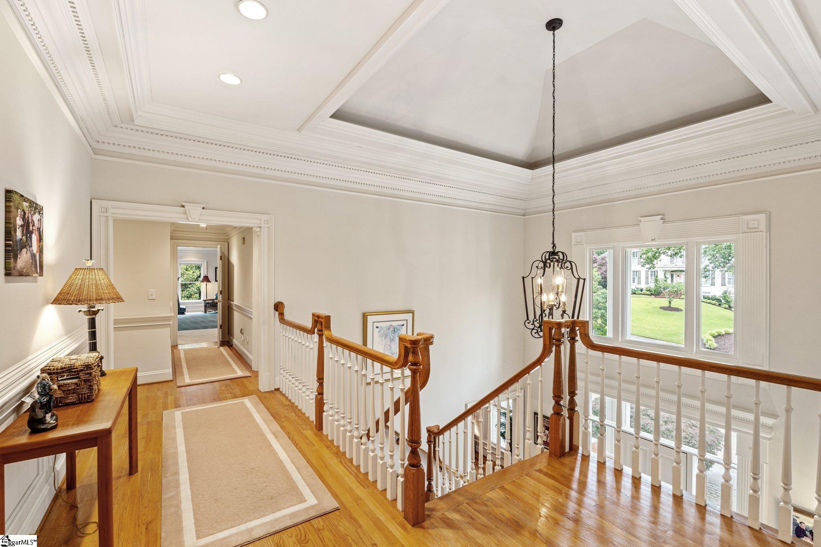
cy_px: 274
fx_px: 365
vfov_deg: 73.7
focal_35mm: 16
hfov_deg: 96.7
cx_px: 410
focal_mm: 16
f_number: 8
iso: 250
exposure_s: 1/6
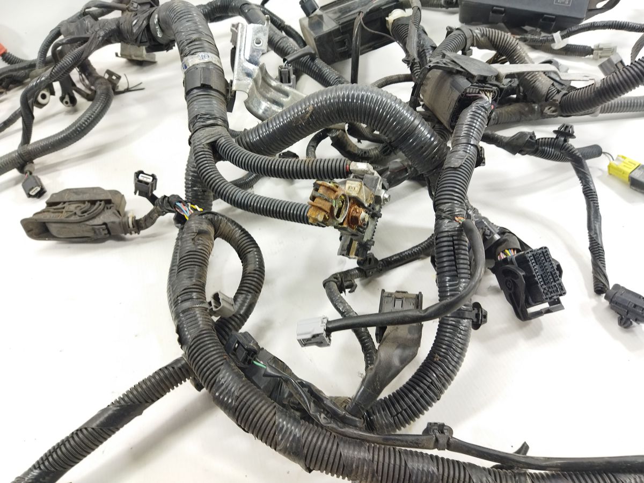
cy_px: 242
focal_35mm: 27
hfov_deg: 65.3
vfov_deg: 51.4
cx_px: 322
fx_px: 502
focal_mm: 4.71
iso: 110
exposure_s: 1/50
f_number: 1.79
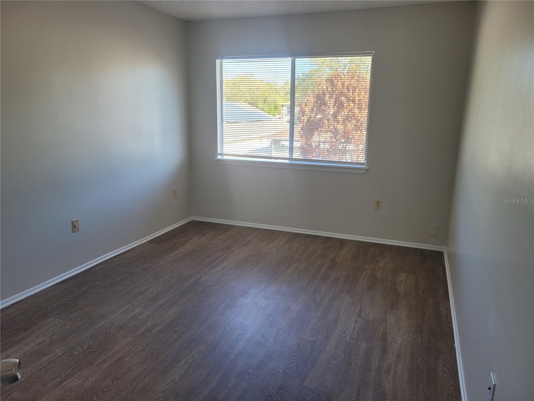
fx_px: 401
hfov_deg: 67.3
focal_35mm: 26
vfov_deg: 53.1
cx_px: 267
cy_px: 200
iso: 64
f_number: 1.8
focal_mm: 5.4
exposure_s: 1/120
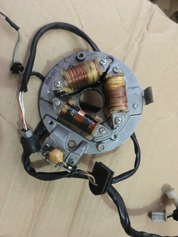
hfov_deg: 46.8
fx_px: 206
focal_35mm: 30
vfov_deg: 60.0
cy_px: 121
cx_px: 91
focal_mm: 4.15
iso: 800
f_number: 2.2
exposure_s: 1/17
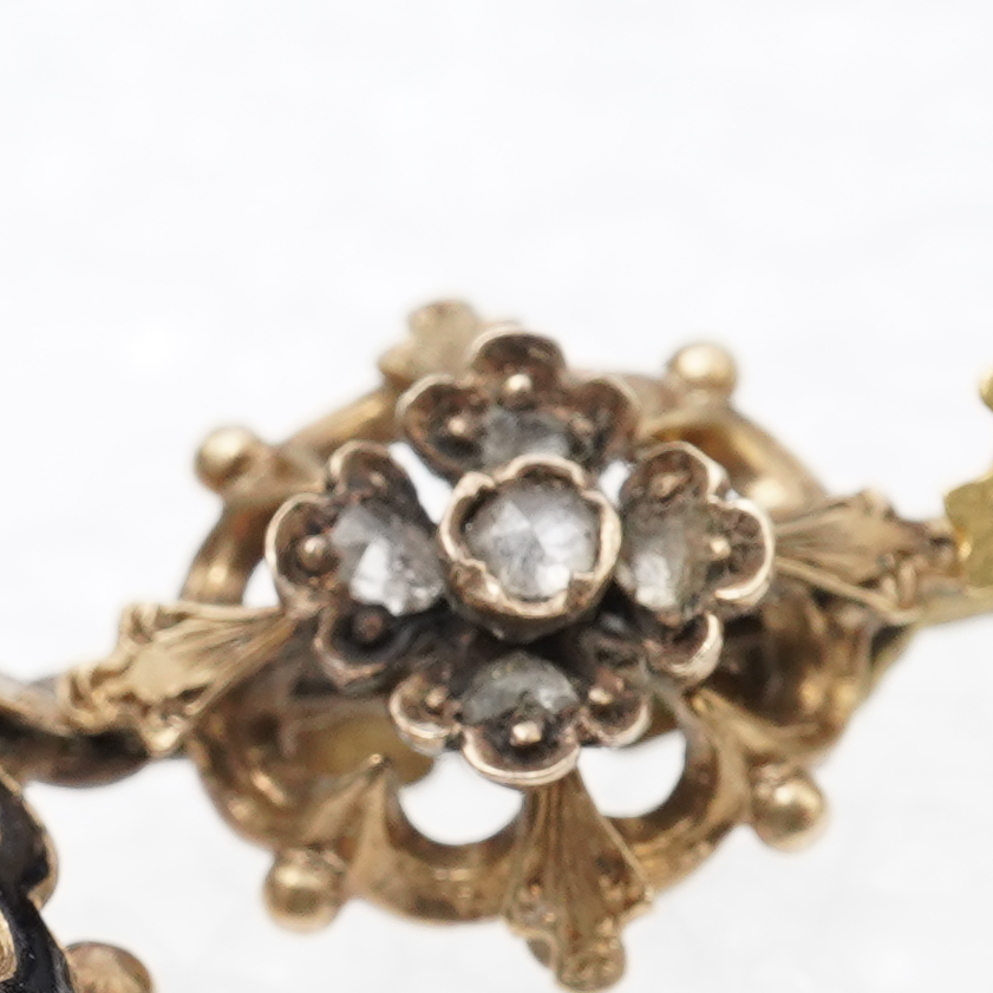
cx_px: -187
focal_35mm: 179
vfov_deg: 9.7
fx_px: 5809
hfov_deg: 9.6
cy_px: 881
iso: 640
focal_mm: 30
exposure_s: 1/125
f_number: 16
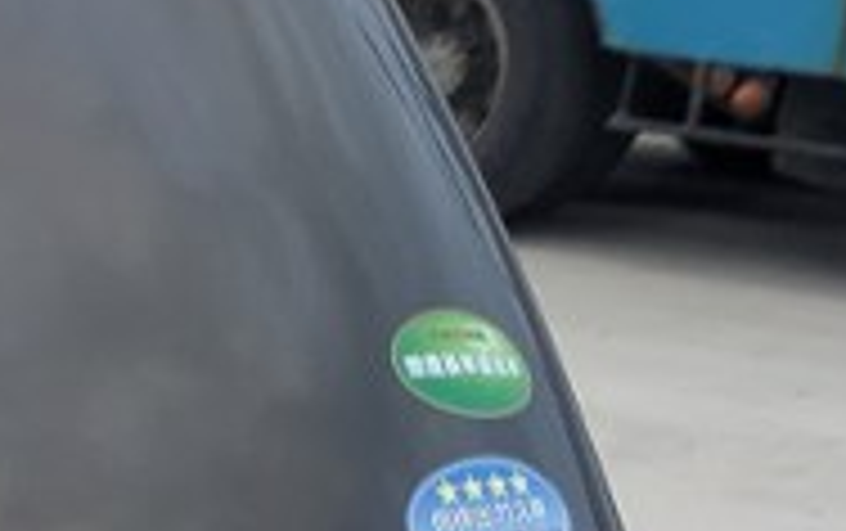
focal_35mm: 180
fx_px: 4155
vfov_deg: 7.1
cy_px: 1035
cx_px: -970
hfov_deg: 10.5
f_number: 1.89
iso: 123
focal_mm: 5.43
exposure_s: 1/100
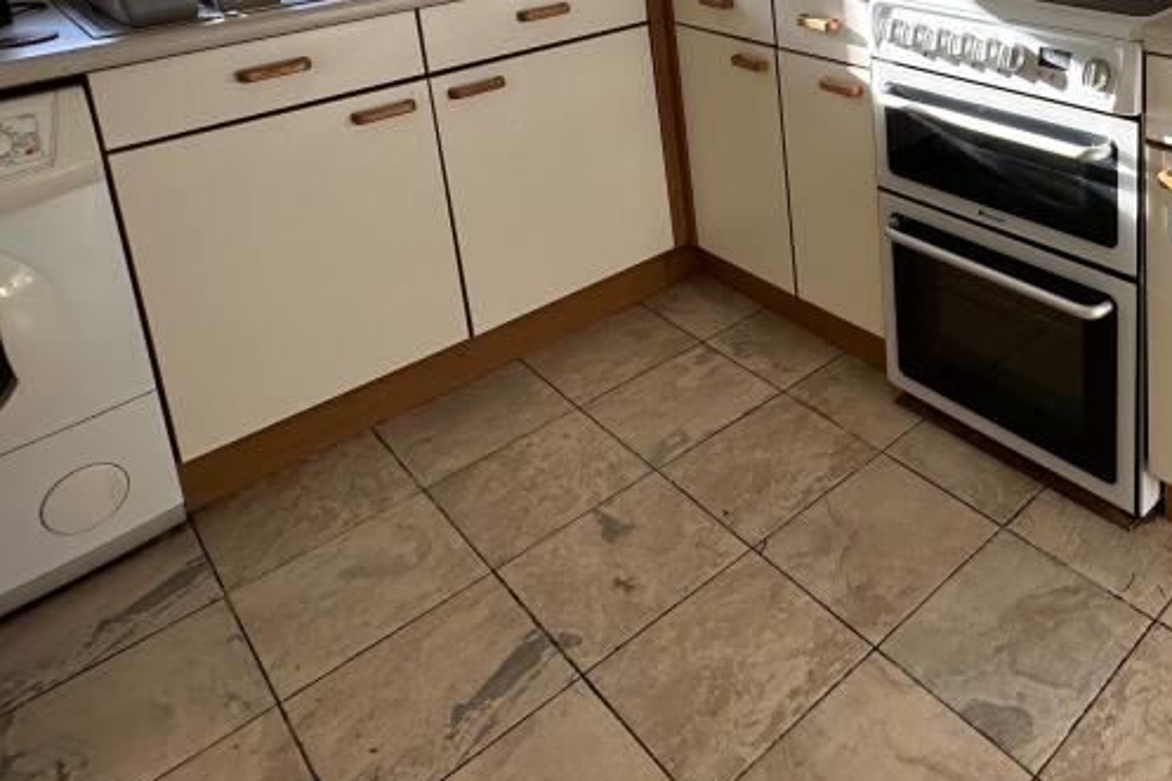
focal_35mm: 30
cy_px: -19
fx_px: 976
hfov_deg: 56.3
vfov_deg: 38.2
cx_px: 979
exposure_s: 1/150
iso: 40
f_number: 2.2
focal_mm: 2.22
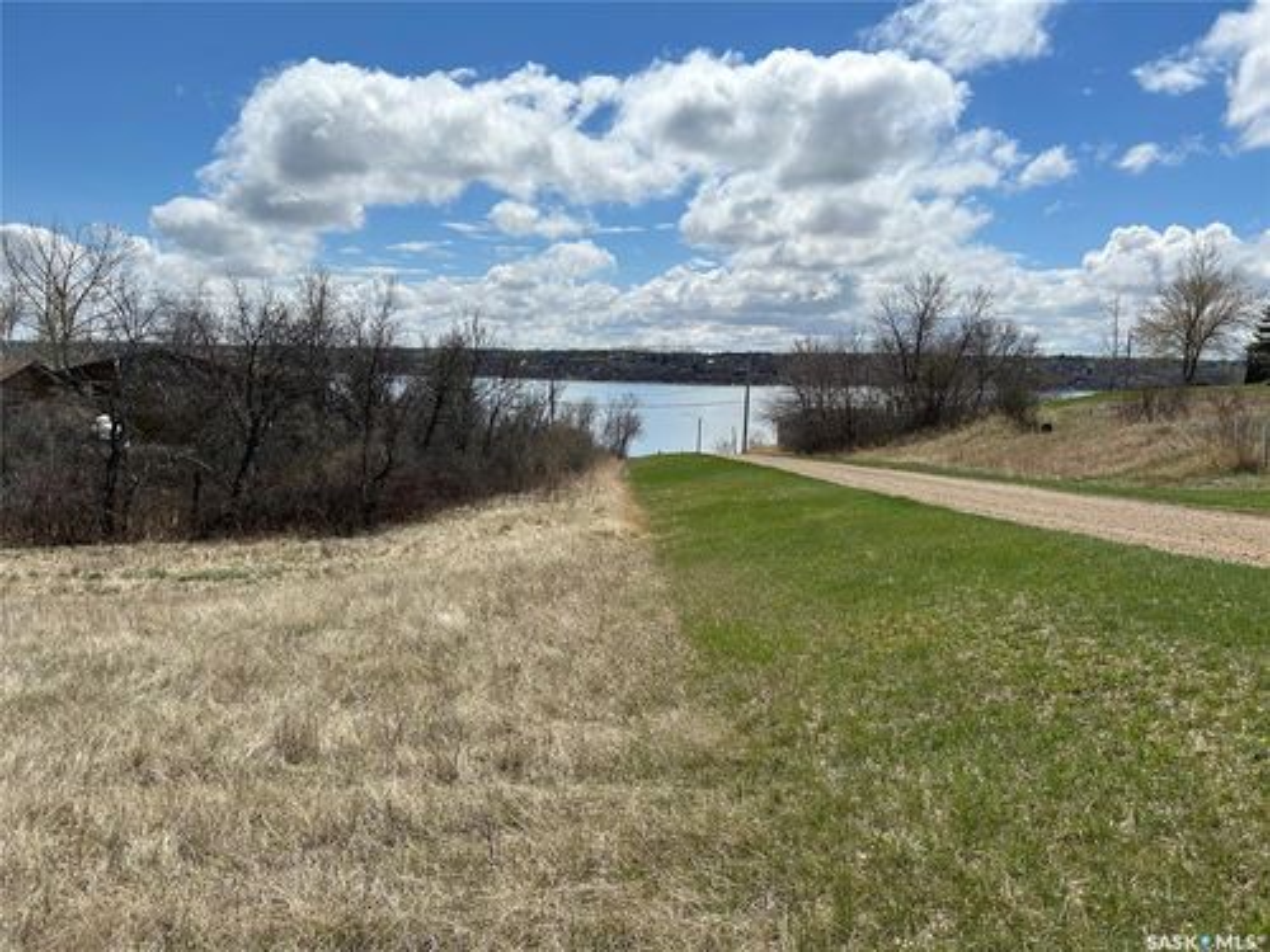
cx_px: 635
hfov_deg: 67.3
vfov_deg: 53.1
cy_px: 476
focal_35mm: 26
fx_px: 954
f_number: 1.5
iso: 50
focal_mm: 5.7
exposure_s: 1/10309
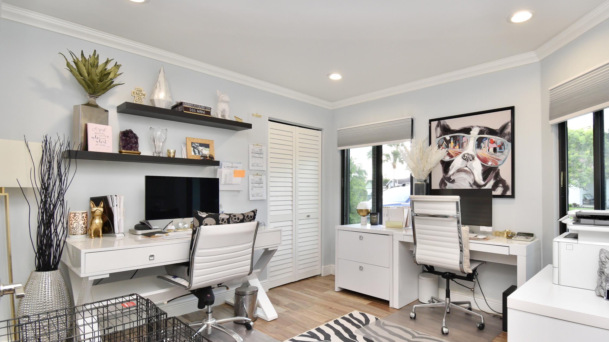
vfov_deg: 61.0
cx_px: 345
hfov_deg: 92.1
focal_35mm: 18
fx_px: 291
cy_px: 183
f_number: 5.6
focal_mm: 10
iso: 400
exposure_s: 1/80
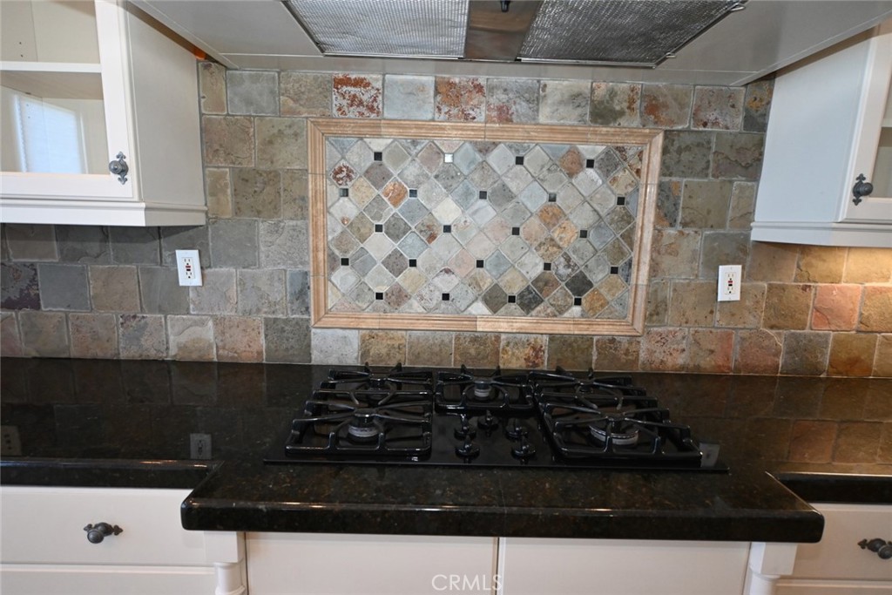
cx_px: 446
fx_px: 483
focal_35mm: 20
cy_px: 298
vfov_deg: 63.2
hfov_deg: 85.4
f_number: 4
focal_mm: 13
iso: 1400
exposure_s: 1/60
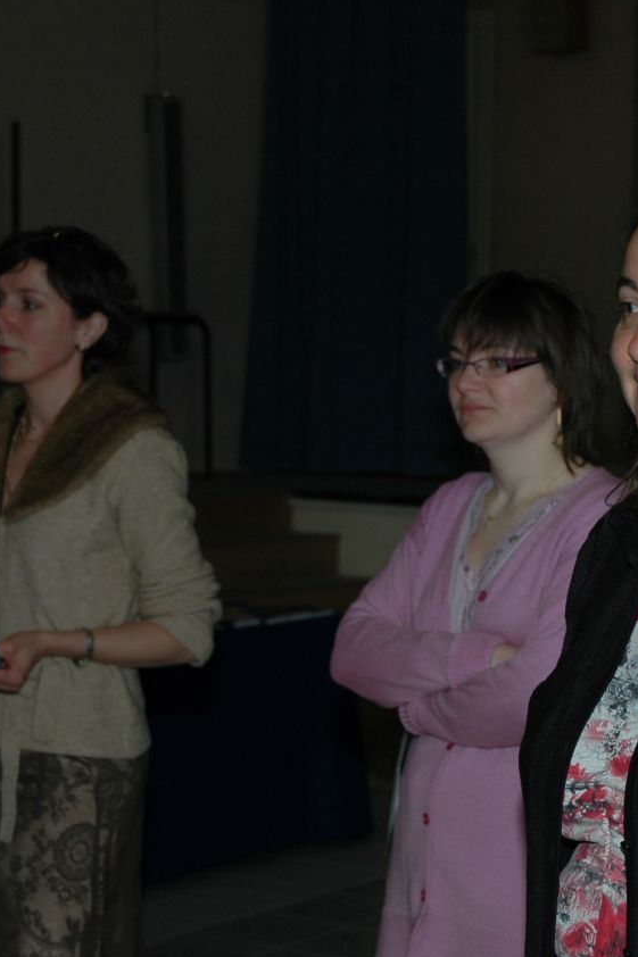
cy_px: 547
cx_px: 521
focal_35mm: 91
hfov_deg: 14.9
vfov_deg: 22.4
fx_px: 2420
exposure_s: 1/60
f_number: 4.2
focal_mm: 34
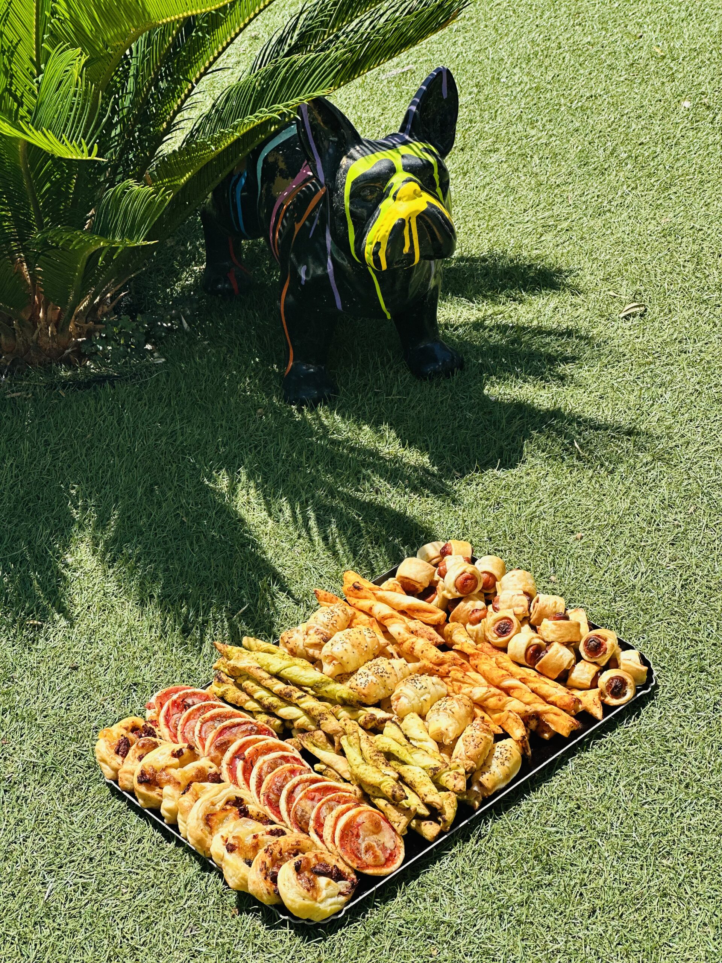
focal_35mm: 77
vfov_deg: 25.3
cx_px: 361
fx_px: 2141
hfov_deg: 19.1
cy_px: 482
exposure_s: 1/573
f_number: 2.8
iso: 32
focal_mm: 9
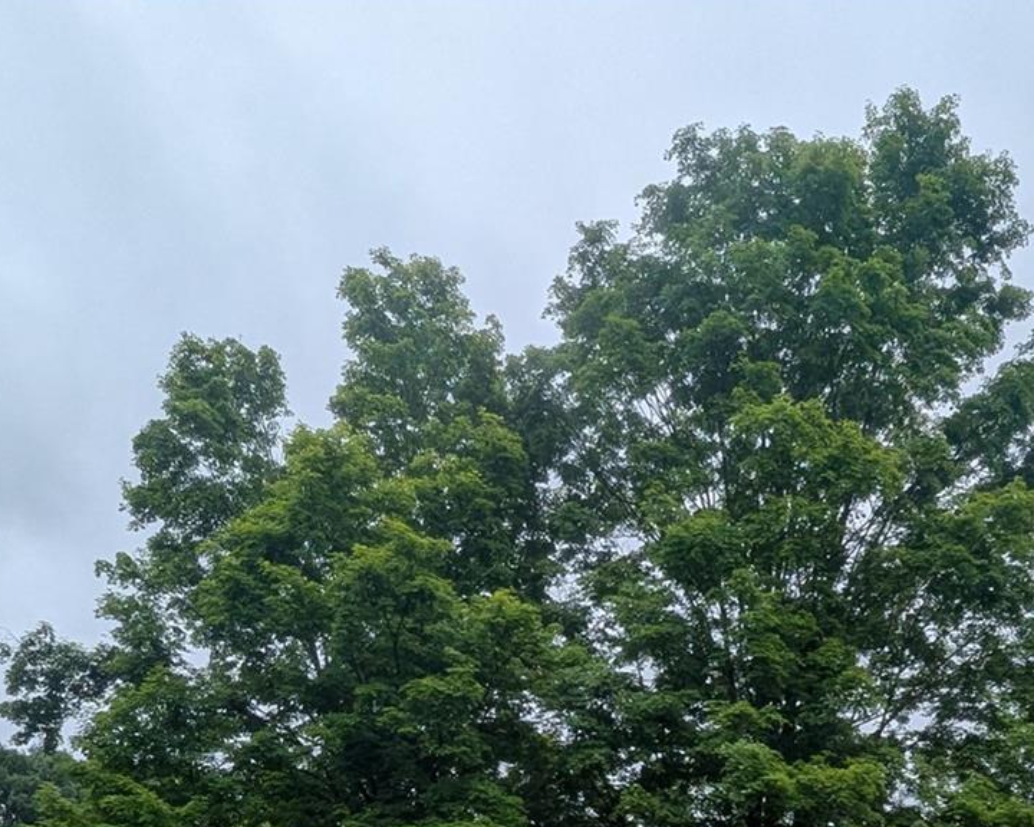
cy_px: 1091
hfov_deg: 48.9
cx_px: 731
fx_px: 1102
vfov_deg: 31.2
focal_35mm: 36
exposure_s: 1/1795
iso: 49
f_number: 2.2
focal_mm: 1.95
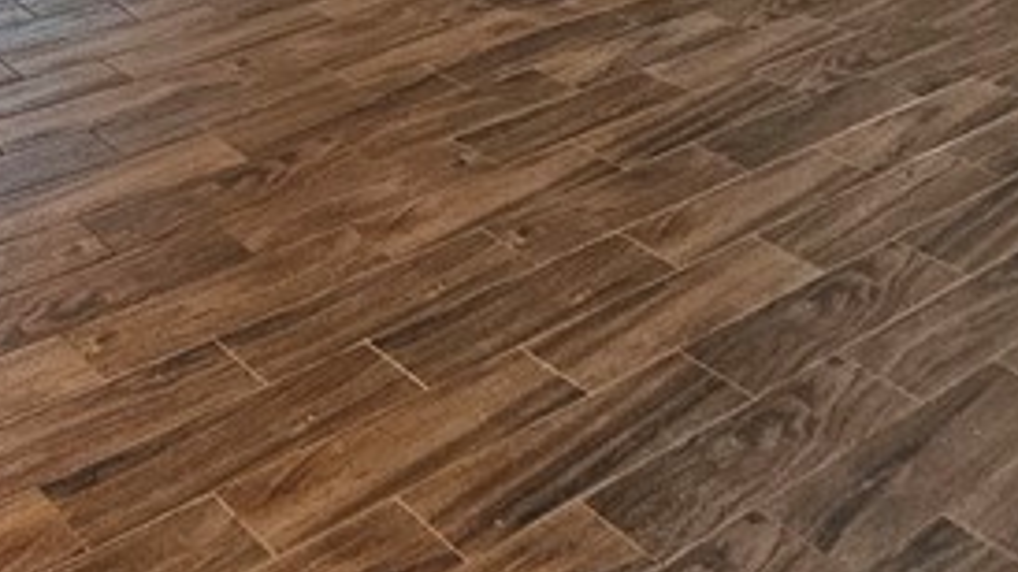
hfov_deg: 38.0
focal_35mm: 53
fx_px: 1430
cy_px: -602
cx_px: 238
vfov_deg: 16.6
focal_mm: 2.2
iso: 320
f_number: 2.2
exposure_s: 1/40
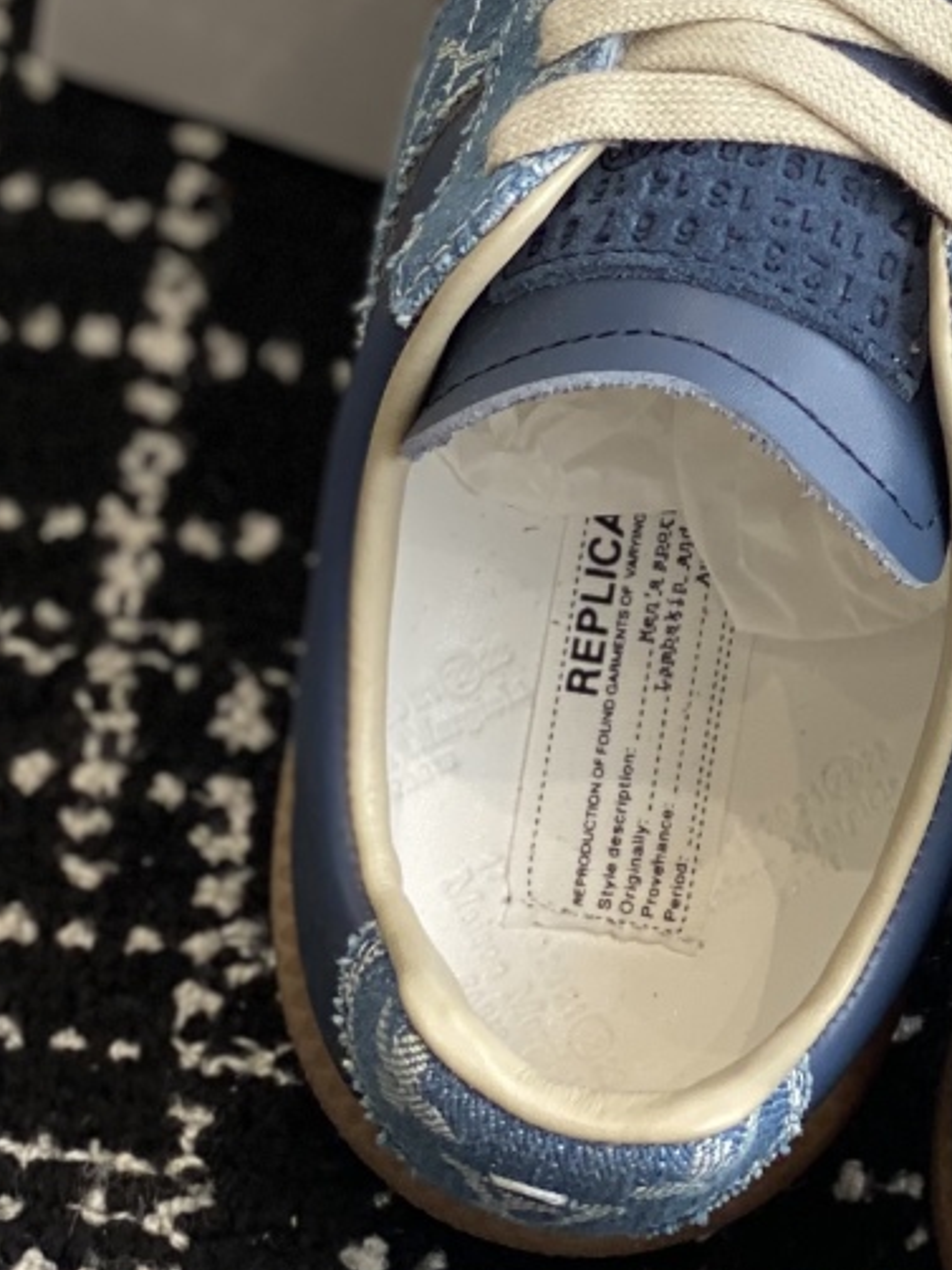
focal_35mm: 149
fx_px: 5466
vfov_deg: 13.1
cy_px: -25
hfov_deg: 9.8
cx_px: 1242
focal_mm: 6
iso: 32
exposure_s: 1/122
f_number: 2
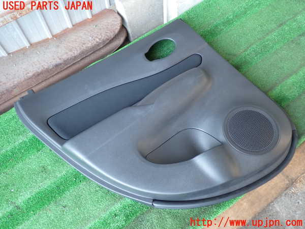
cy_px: 114
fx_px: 282
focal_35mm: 32
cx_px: 152
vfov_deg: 44.2
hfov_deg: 56.8
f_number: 2.4
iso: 200
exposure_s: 1/50
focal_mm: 5.79
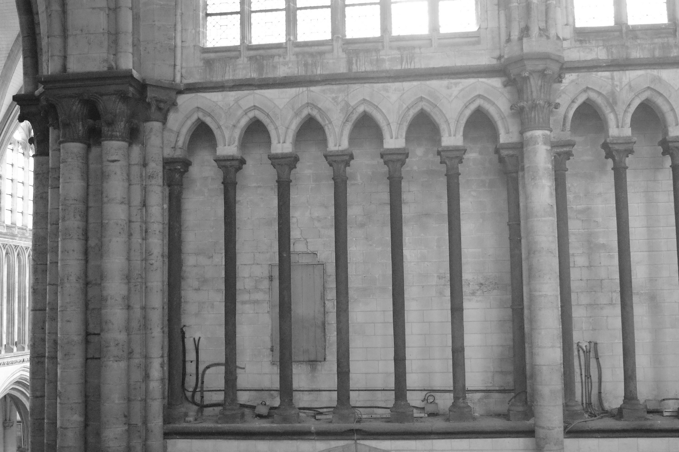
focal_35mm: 39
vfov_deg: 34.2
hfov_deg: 49.6
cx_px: 340
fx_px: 735
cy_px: 226
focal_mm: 26
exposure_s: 1/20
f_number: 4.5
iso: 1600
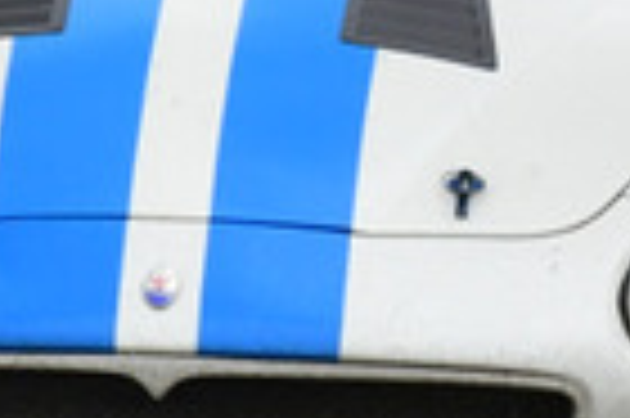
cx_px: 531
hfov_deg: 0.5
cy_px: -292
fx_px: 74969
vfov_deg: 0.3
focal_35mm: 4289
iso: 1000
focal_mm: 500
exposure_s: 1/640
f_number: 11
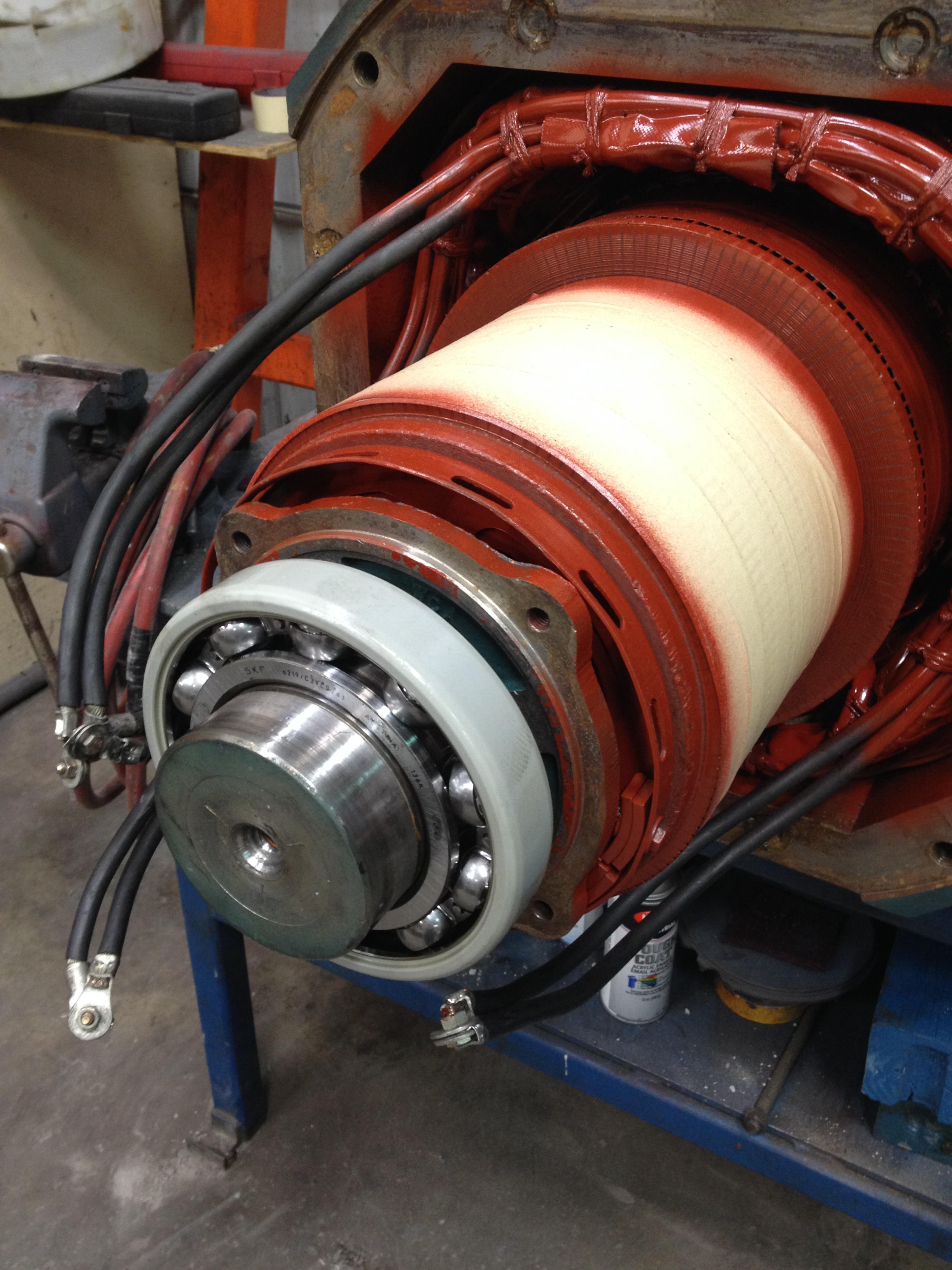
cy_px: 635
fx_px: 1283
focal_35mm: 35
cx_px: 476
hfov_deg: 40.7
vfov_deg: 52.6
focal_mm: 4.28
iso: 125
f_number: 2.4
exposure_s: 1/20
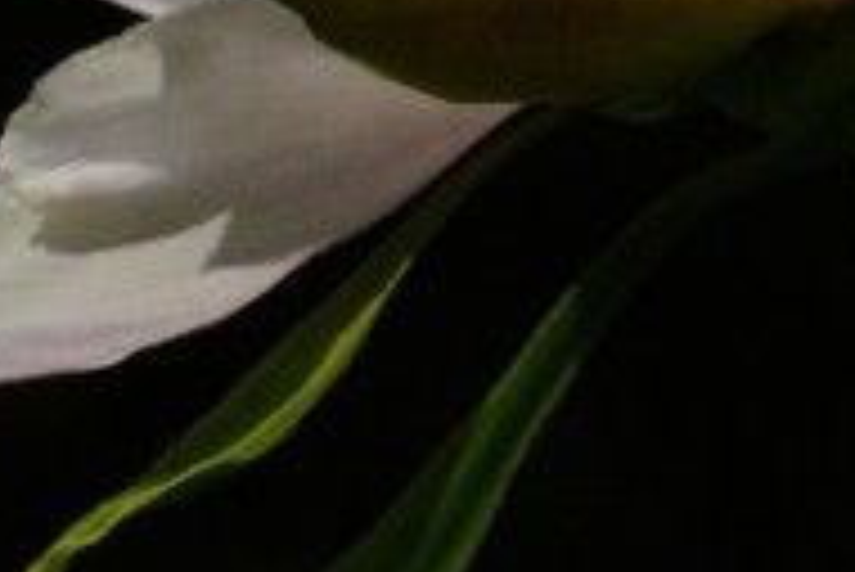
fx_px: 35009
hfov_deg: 1.4
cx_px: 2516
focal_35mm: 1473
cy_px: -309
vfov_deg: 0.9
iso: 100
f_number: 14
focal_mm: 200
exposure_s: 1/400
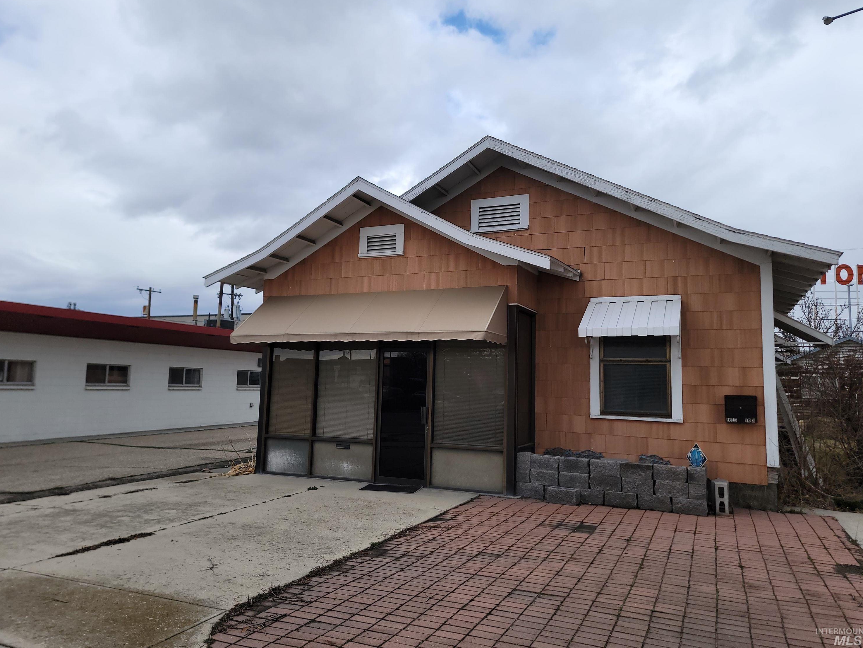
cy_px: 324
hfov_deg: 69.4
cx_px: 434
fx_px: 623
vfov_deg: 54.9
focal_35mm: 25
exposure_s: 1/562
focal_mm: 6.7
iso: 16
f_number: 1.8
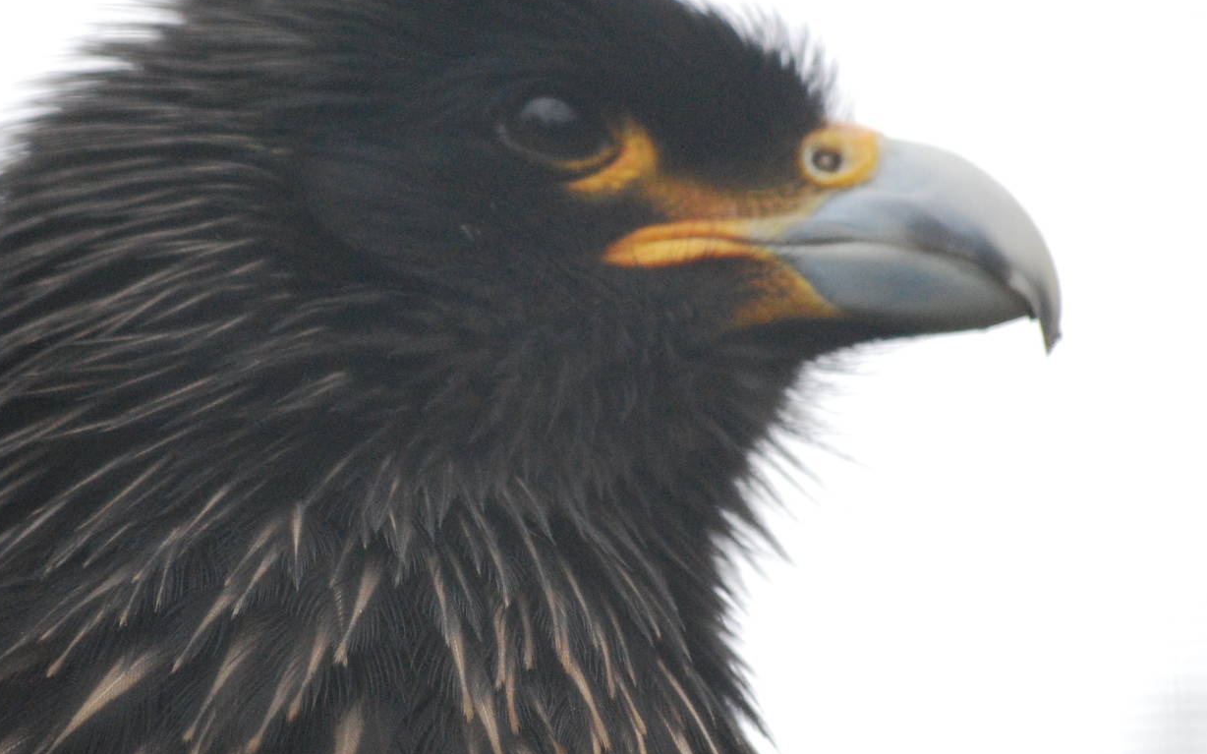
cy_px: 325
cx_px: 522
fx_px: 13123
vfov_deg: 3.3
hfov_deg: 5.3
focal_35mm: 399
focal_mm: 200
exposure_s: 1/200
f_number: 5.6
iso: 1600
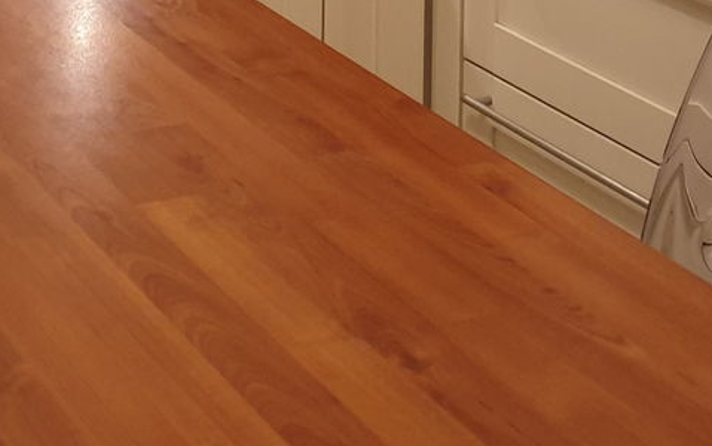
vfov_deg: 12.6
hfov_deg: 22.3
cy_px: -419
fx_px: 1786
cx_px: 152
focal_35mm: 92
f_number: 1.5
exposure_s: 1/50
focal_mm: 4.3
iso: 320
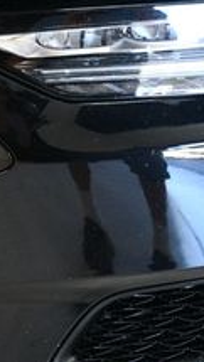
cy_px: 180
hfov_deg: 10.8
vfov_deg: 19.1
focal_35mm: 112
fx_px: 1077
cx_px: 155
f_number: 3.8
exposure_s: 1/125
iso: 1600
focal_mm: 24
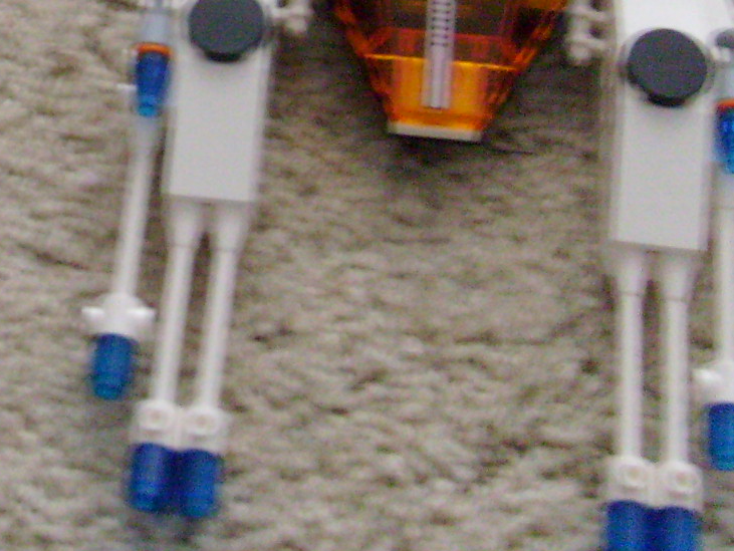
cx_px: -31
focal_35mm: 98
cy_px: -72
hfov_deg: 19.3
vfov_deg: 14.7
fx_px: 2079
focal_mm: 5.8
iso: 200
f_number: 2.8
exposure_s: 1/6
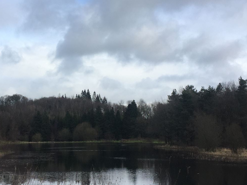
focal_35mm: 60
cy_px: 92
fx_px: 428
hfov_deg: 31.9
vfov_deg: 24.4
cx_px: 82
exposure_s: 1/1014
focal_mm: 4.15
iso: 32
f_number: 2.2
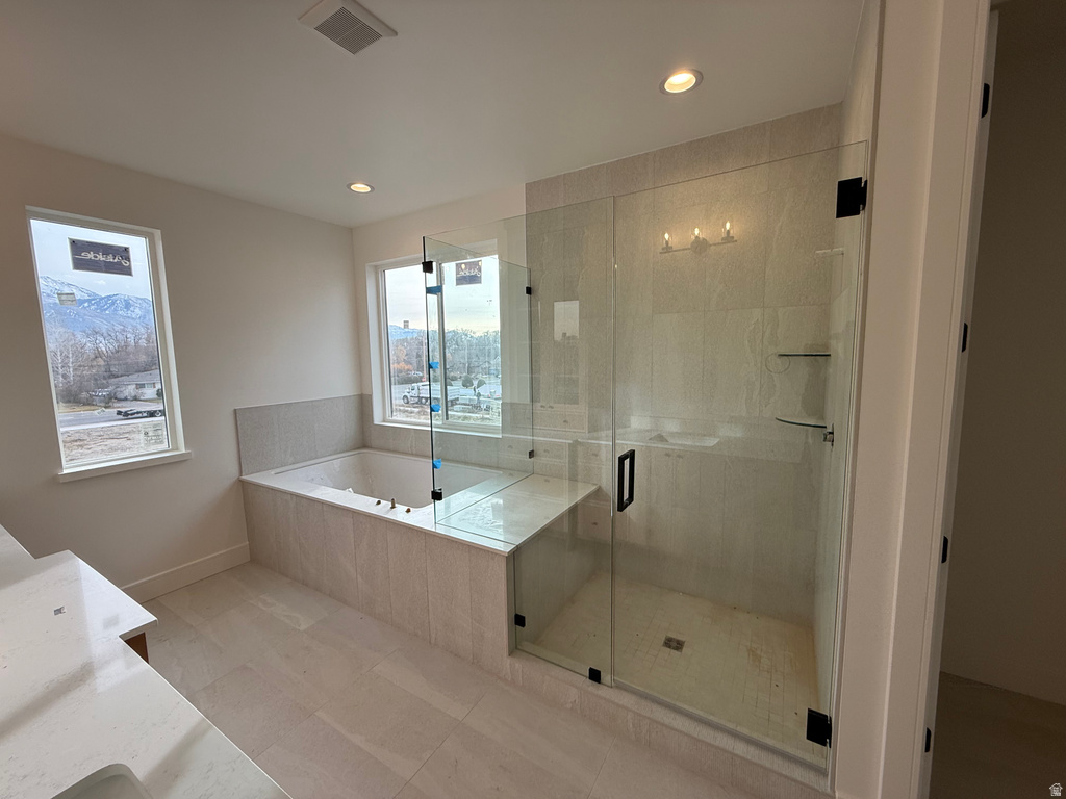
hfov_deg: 102.1
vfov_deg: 85.7
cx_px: 533
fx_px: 431
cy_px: 400
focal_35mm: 14
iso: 64
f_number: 2.2
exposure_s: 1/357
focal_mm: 2.22
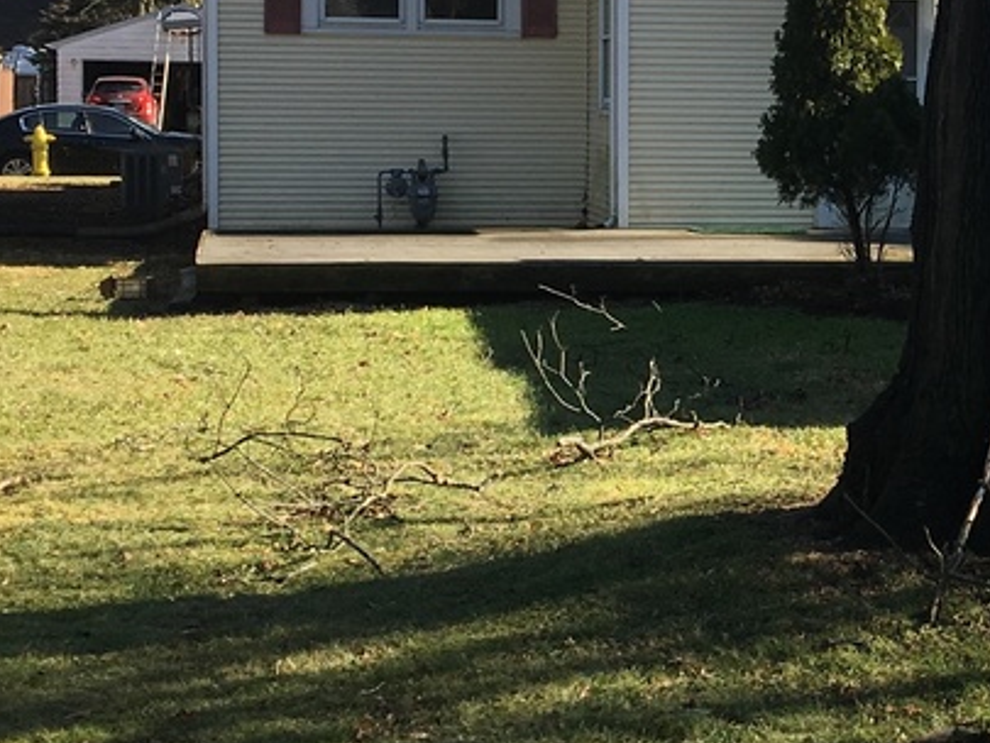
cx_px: 926
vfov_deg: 14.4
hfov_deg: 18.7
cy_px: 310
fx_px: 2947
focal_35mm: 103
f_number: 2.2
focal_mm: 4.15
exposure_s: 1/557
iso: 25
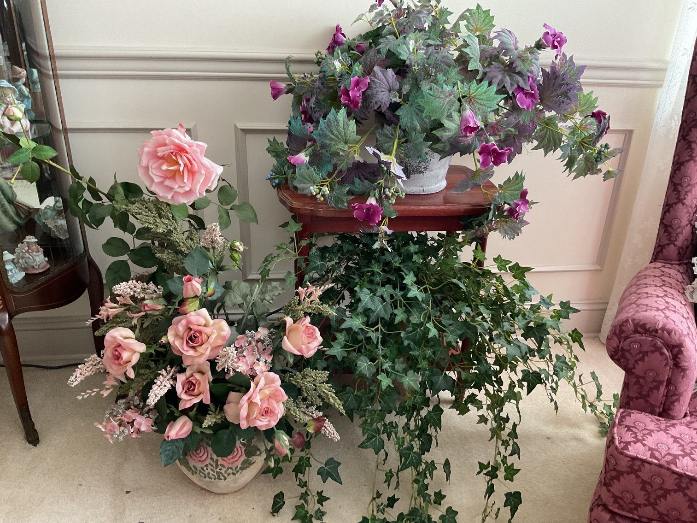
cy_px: 262
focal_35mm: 29
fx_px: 584
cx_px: 348
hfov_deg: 61.7
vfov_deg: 48.2
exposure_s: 1/60
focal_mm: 3
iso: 160
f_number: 1.8
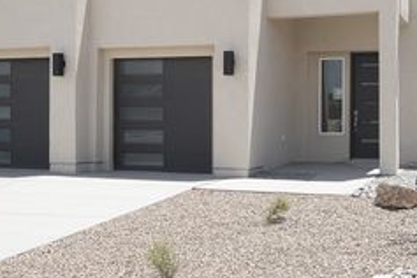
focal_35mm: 57
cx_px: 278
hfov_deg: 34.7
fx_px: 660
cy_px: 105
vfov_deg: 23.7
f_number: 13
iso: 400
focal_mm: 18
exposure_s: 1/500
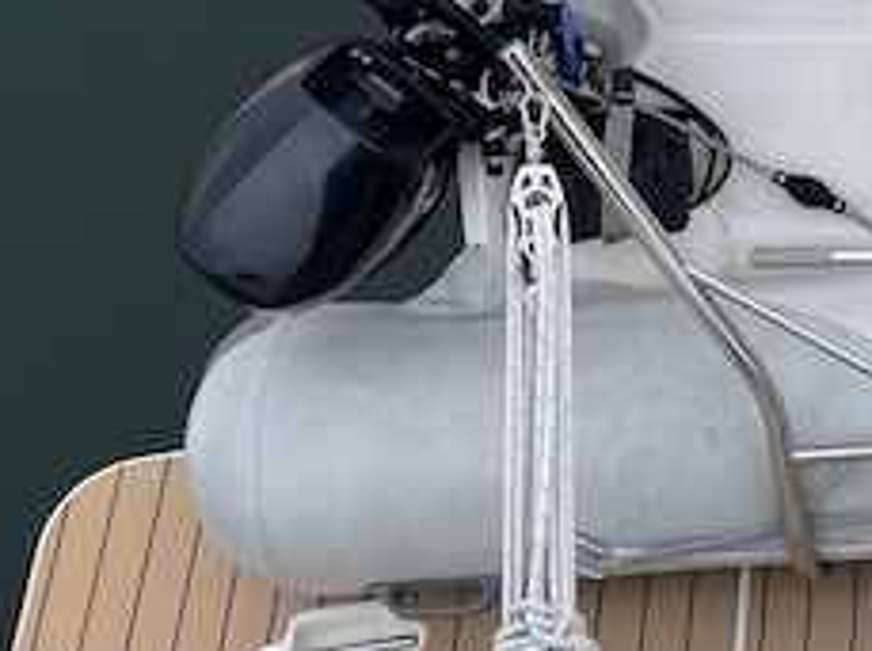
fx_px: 2289
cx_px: 1272
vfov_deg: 16.1
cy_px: 137
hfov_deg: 19.2
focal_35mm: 91
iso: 32
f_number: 1.6
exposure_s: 1/1335
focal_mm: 4.2
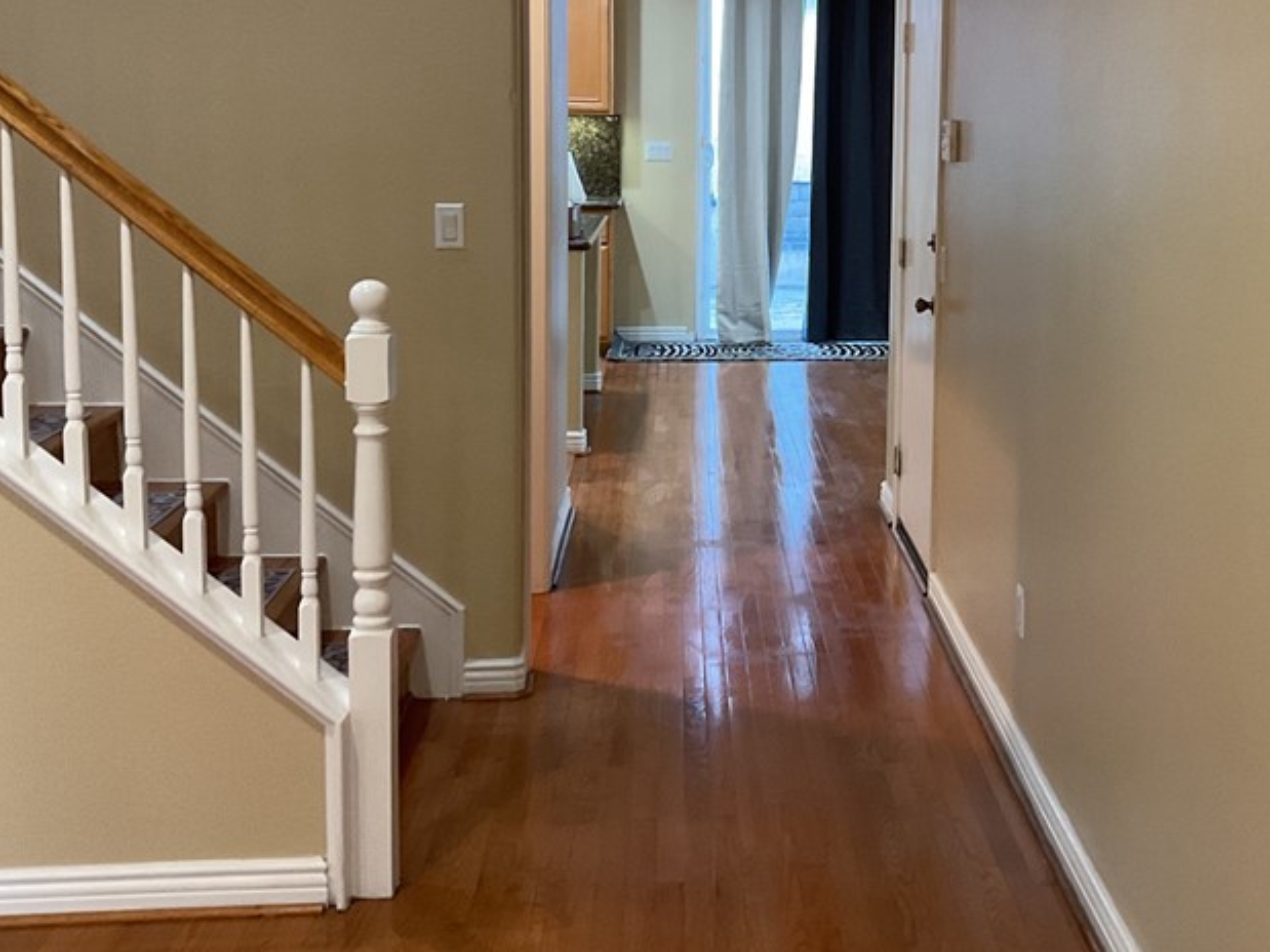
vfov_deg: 29.9
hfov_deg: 38.7
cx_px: 950
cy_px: 279
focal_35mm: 48
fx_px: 1761
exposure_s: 1/40
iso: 200
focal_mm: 3
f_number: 1.8
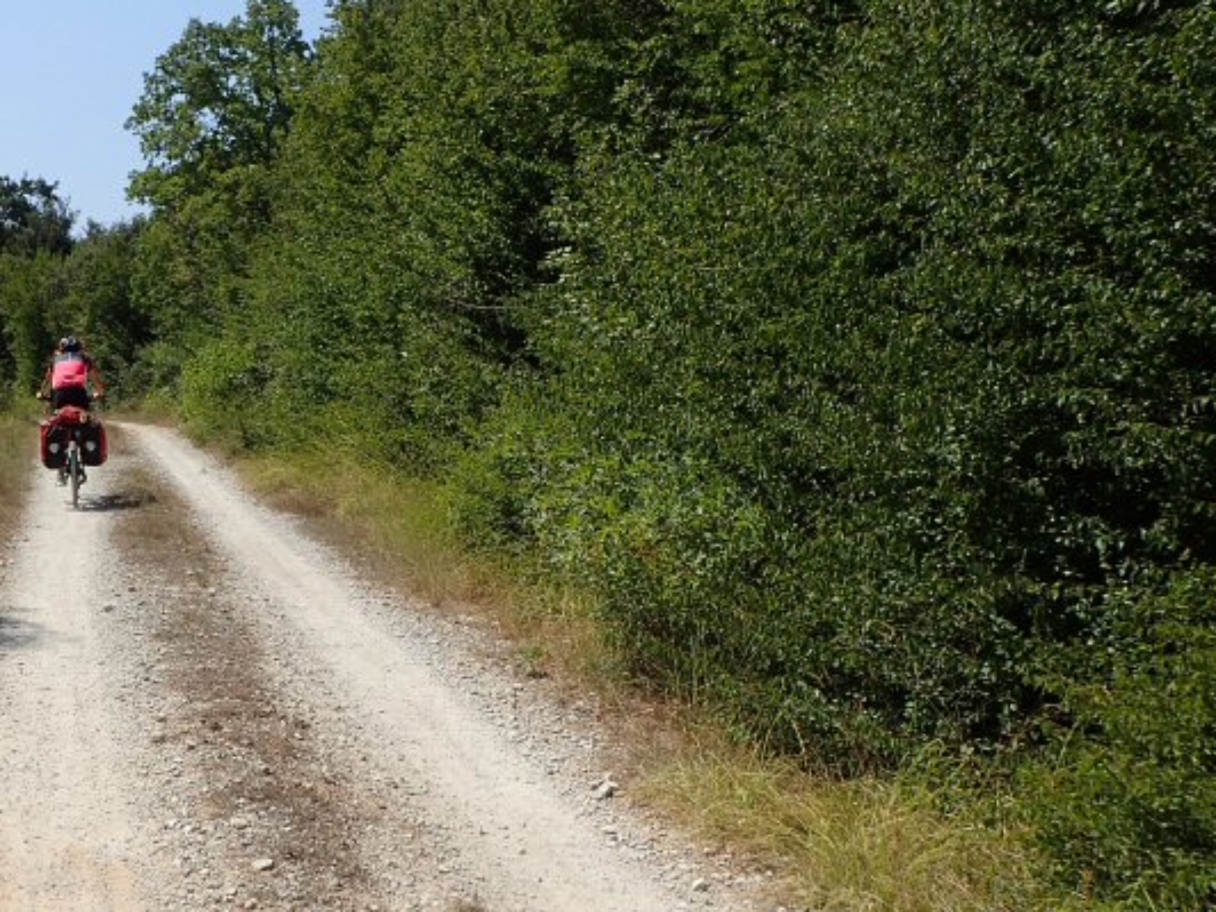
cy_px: 519
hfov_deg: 37.7
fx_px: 1651
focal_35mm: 47
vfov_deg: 30.8
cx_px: 119
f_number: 8
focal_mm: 4.5
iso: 100
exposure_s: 1/250
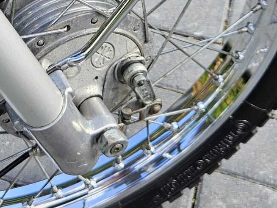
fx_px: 720
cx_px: 41
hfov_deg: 21.4
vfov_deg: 15.5
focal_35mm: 90
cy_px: -72
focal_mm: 5.4
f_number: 1.8
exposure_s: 1/395
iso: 50
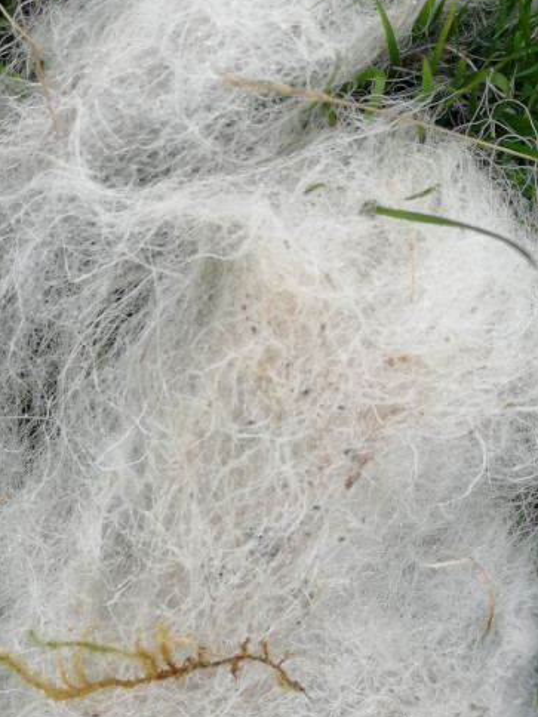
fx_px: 1078
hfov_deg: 28.0
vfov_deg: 36.2
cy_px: 515
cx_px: 255
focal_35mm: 52
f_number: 1.8
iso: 100
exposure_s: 1/900
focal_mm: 3.95
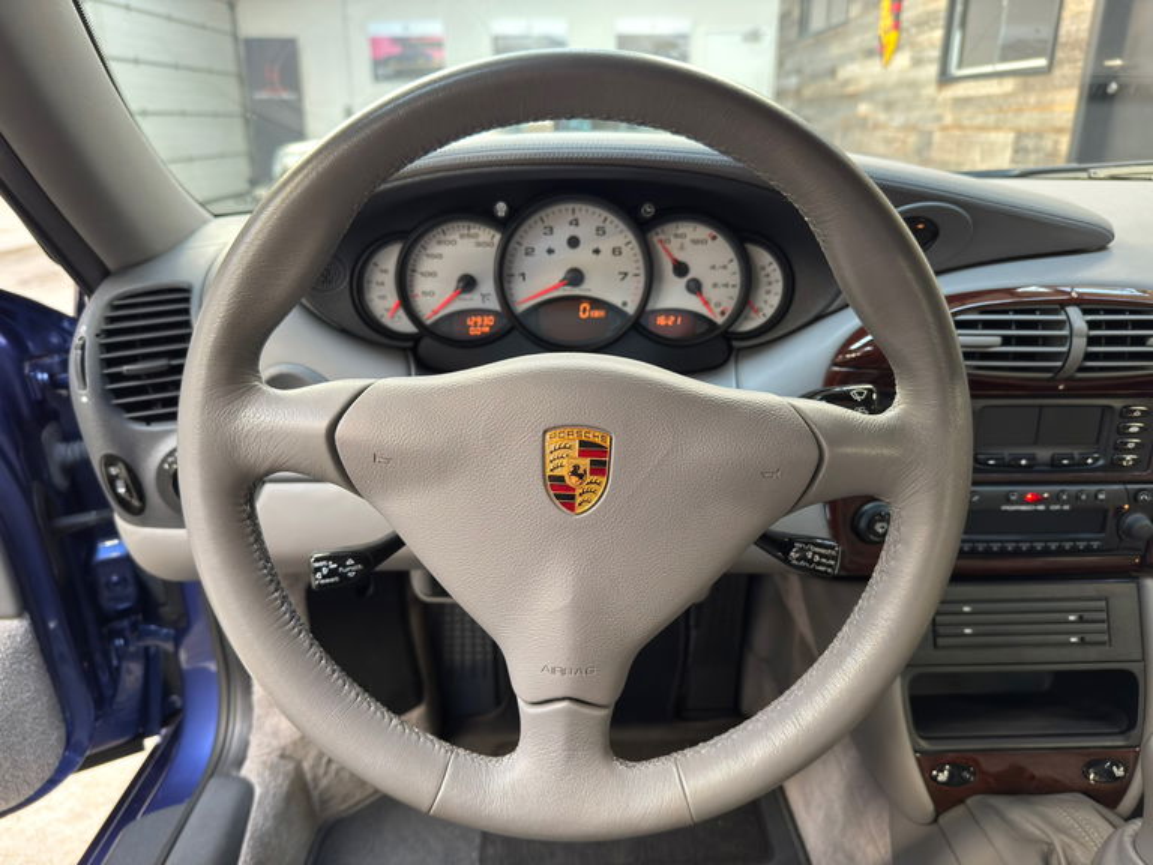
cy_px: 432
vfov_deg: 56.8
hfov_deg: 71.6
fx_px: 799
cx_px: 576
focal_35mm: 24
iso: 250
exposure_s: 1/33
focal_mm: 6.76
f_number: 1.78
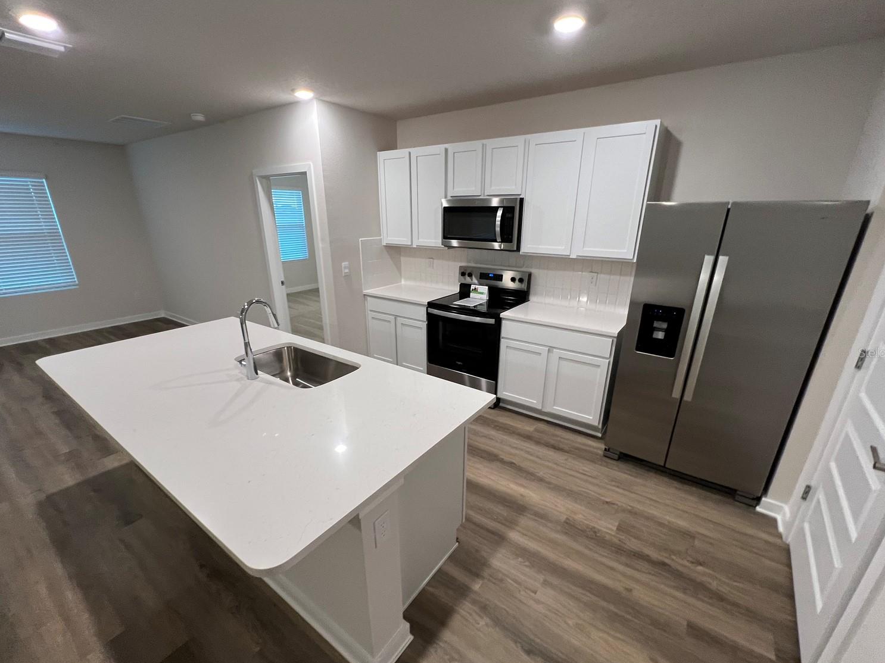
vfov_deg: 85.6
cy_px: 352
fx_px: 358
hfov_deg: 102.1
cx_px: 438
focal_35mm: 14
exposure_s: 1/60
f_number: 1.8
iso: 200
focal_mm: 1.57
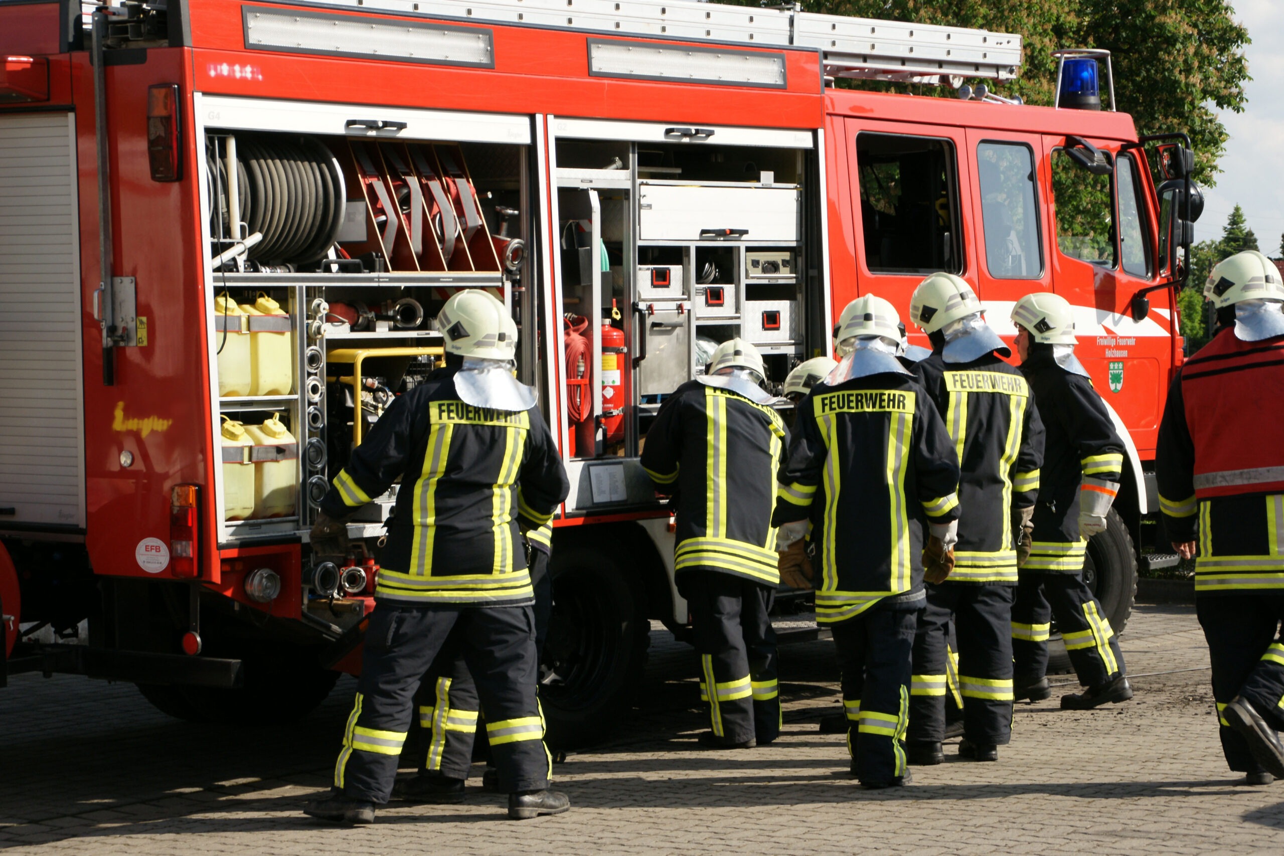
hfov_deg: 24.6
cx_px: 642
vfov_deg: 16.6
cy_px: 428
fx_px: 2942
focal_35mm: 82
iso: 200
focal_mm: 55
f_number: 10
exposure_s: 1/320
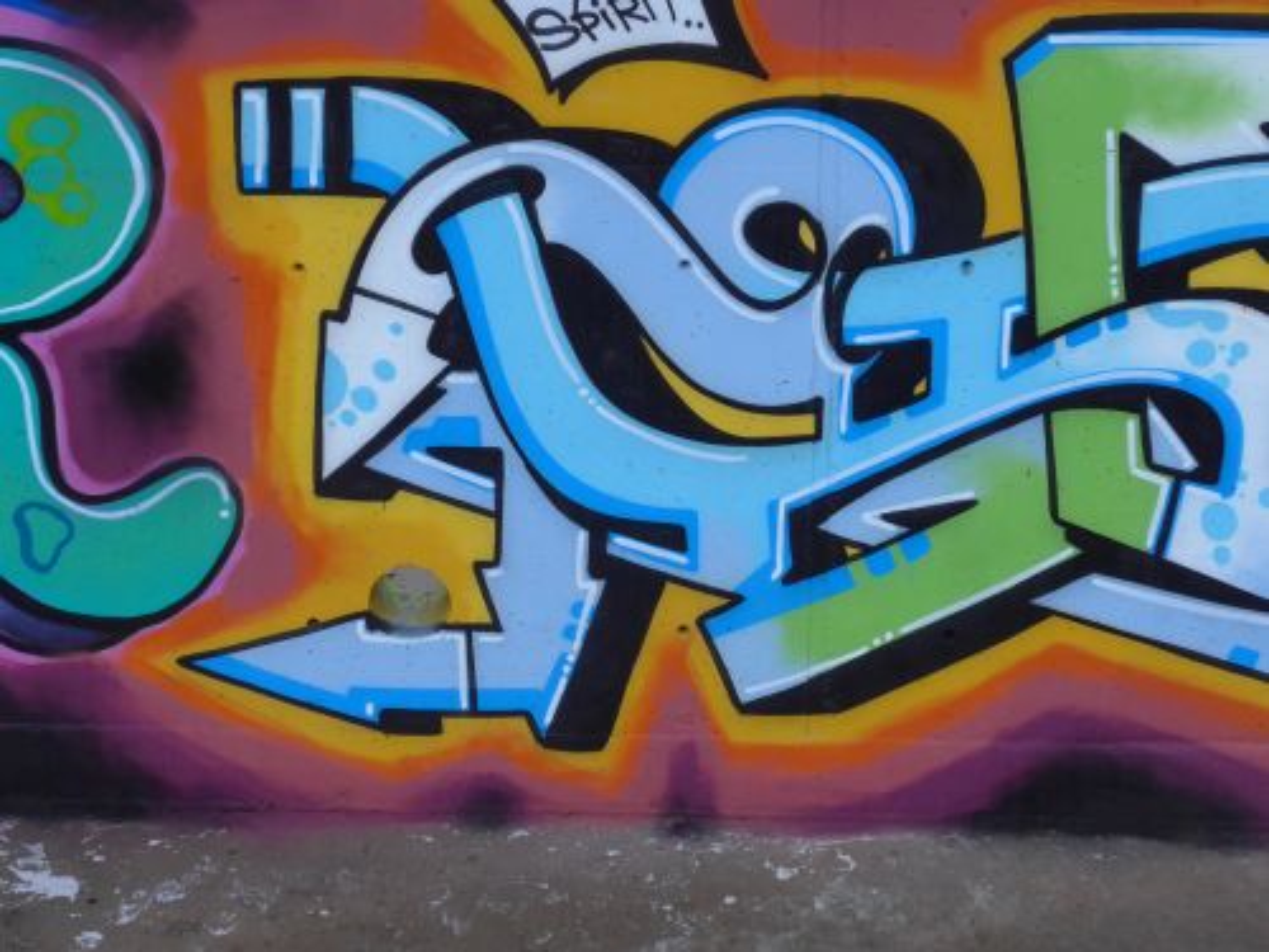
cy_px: 476
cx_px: 634
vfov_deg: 17.2
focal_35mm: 86
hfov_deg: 22.8
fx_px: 3153
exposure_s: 1/80
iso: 400
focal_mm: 17
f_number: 4.5
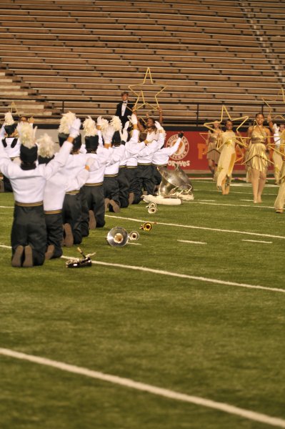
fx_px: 2230
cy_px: 214
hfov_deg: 7.3
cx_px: 142
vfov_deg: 11.0
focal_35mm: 188
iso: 200
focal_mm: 125
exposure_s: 1/100
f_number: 2.8
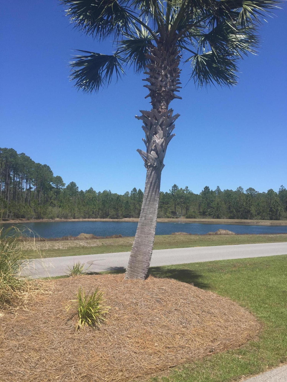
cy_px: 191
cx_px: 144
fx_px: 321
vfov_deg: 61.7
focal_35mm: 29
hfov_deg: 48.2
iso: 32
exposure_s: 1/1980
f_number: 2.2
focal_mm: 4.15
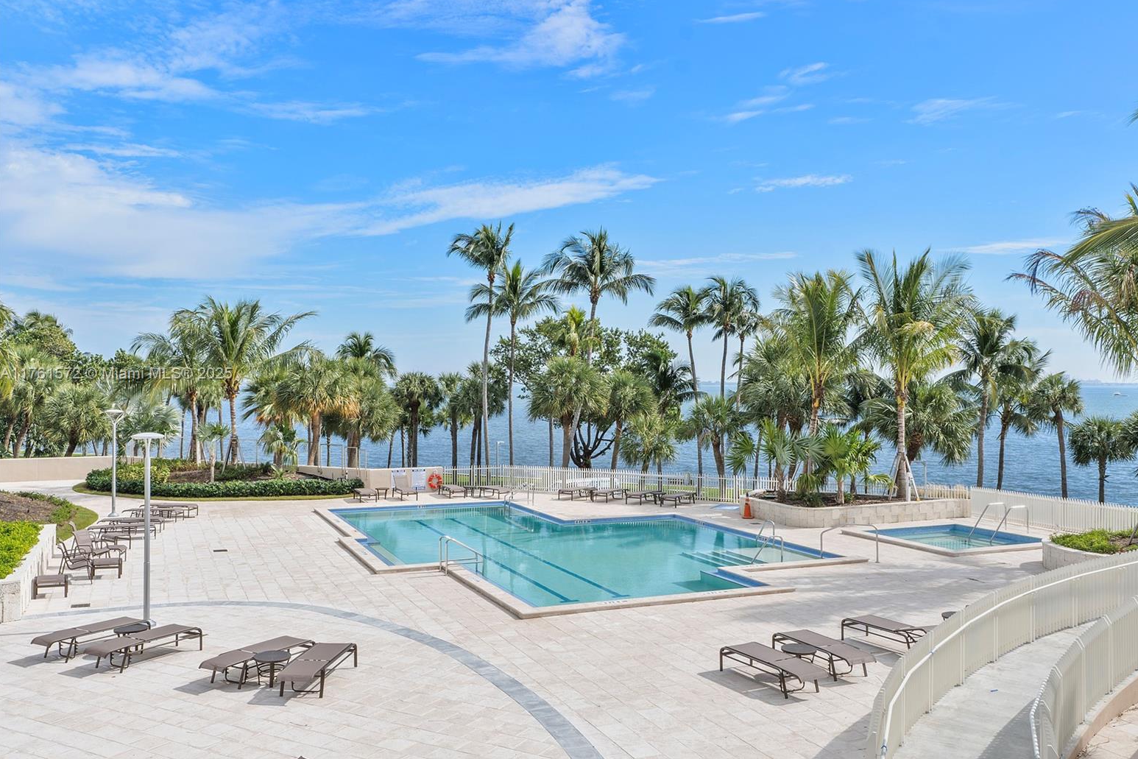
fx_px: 957
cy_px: 375
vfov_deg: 43.3
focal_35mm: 30
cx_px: 586
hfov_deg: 61.5
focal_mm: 19.5
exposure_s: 1/320
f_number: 11
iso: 100
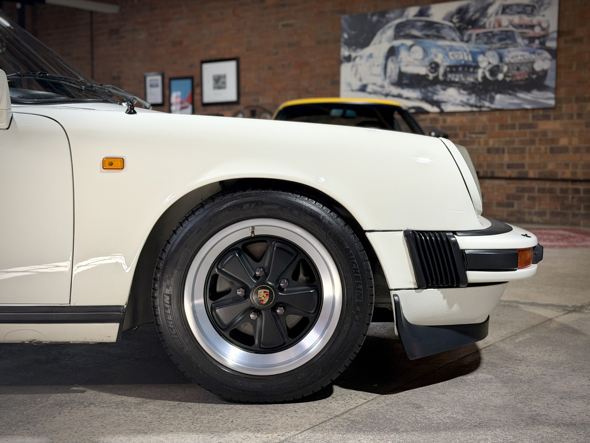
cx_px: 295
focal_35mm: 48
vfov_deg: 30.3
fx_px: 818
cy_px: 222
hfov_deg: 39.7
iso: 160
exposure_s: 1/60
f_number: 1.78
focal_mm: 6.76
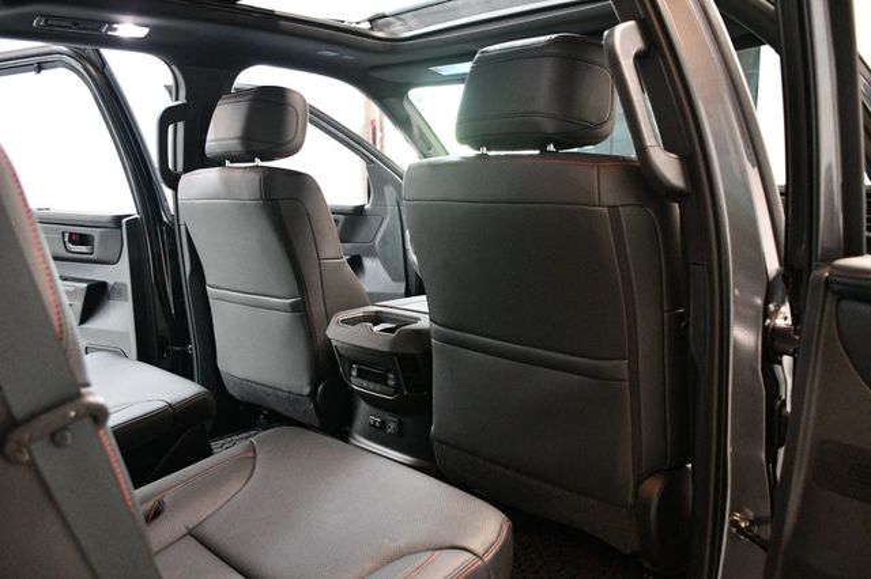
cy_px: 290
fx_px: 725
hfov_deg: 62.0
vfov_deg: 43.6
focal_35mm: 30
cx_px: 436
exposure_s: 1/60
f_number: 3.5
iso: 5000
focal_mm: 20
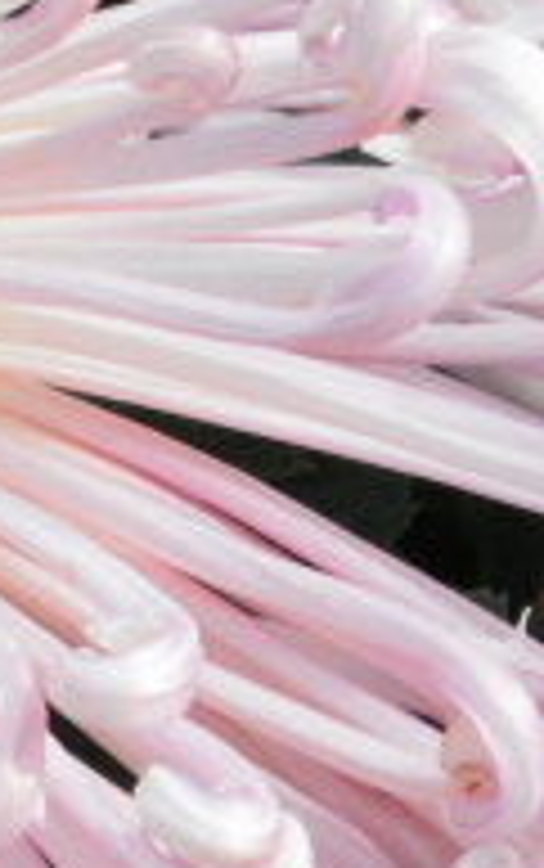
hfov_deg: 2.3
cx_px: -459
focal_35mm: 567
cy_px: 843
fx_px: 13420
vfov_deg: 3.7
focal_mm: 70
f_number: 22
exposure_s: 1/250
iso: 3600
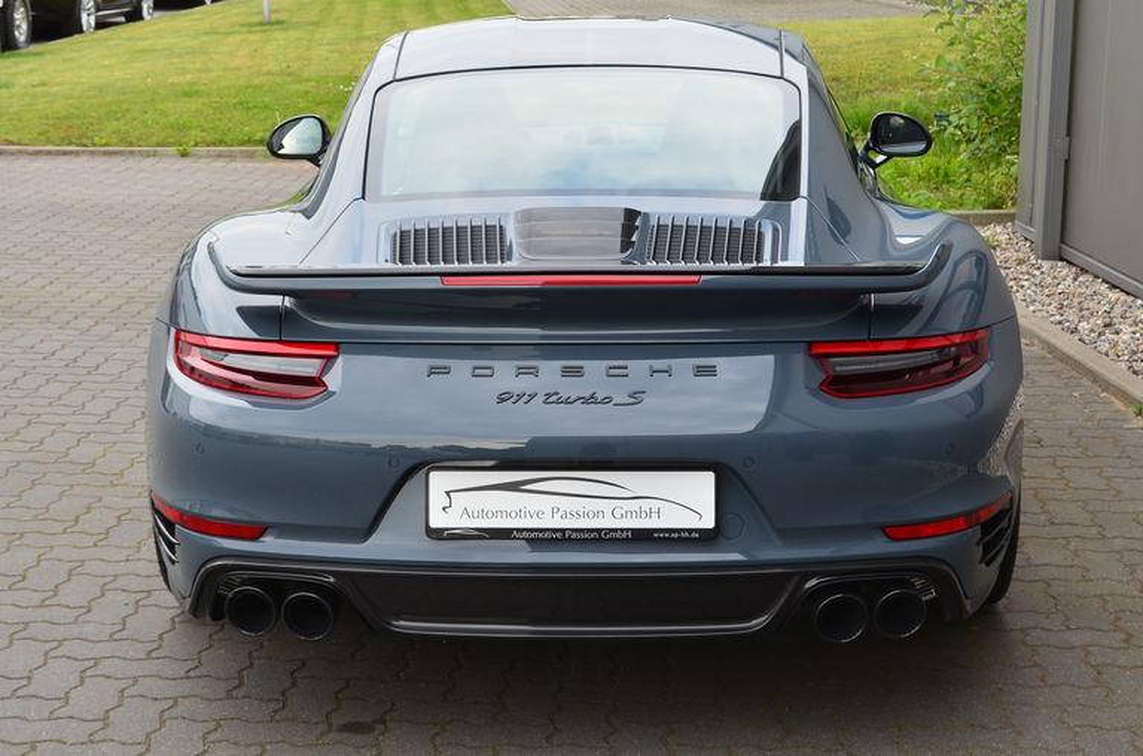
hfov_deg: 32.0
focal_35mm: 63
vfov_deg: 21.5
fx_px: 1995
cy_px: 378
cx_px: 572
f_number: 8
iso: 400
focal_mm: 42
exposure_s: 1/80
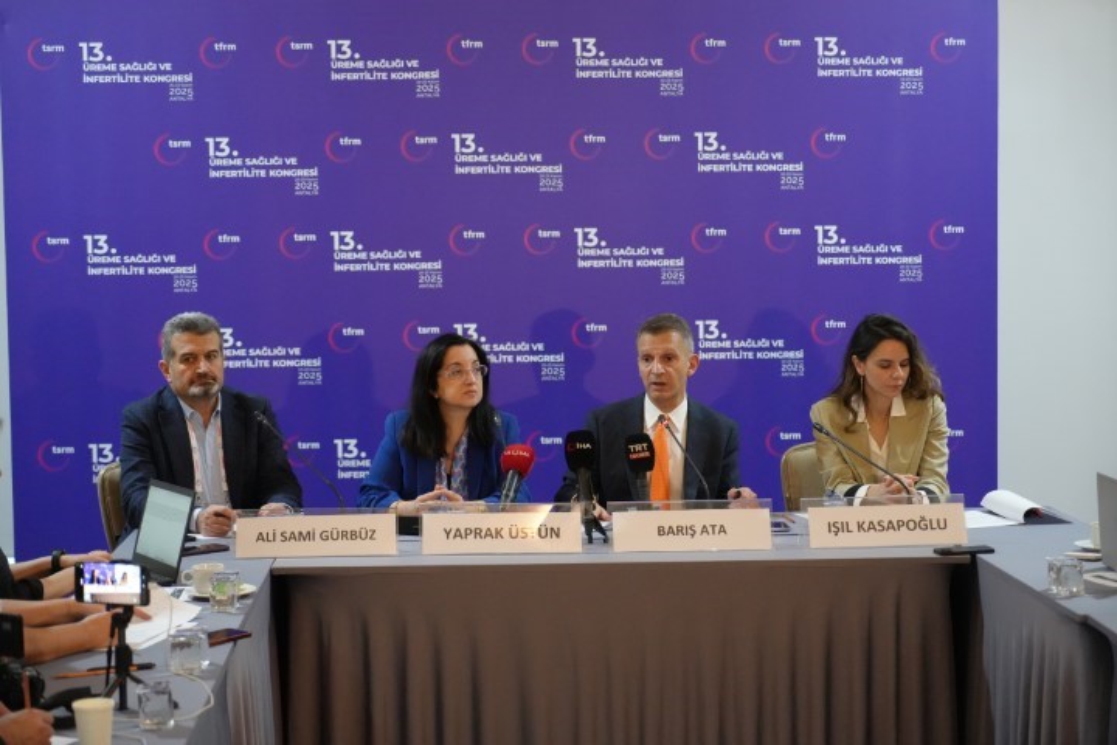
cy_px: 372
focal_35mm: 70
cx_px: 558
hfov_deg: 28.8
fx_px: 2172
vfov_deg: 19.5
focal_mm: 70
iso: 10000
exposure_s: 1/160
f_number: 4
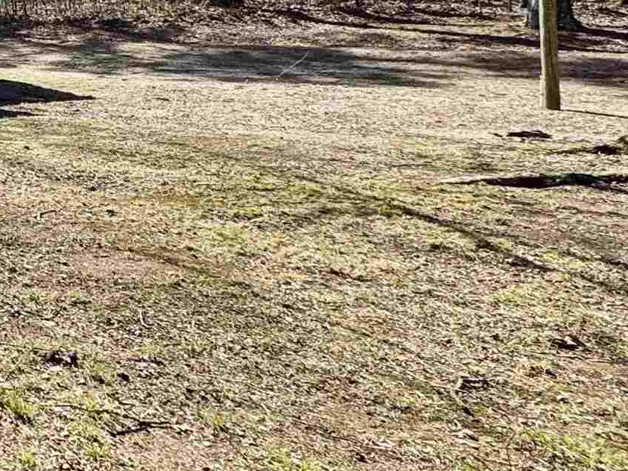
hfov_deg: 23.6
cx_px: -443
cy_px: -7
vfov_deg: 26.9
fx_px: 925
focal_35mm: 51
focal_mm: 2.22
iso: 40
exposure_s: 1/544
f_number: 2.2
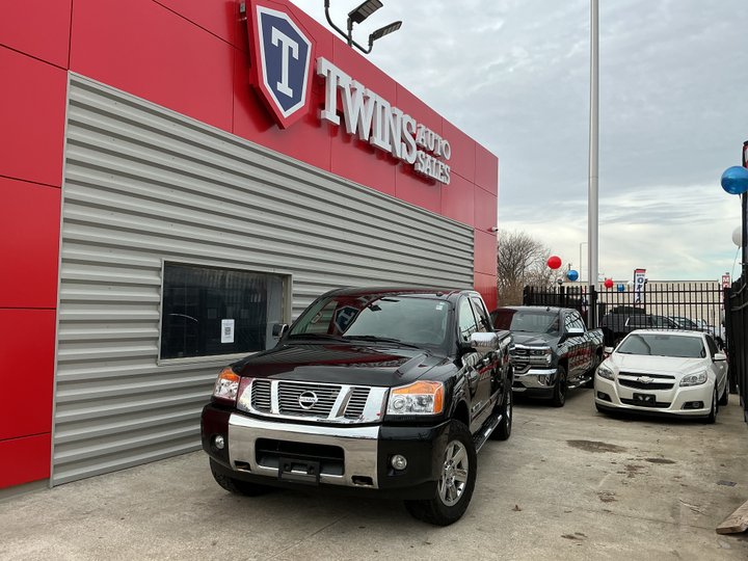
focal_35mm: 29
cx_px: 374
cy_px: 280
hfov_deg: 61.7
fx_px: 627
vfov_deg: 48.2
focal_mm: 3
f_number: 1.8
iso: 25
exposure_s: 1/478
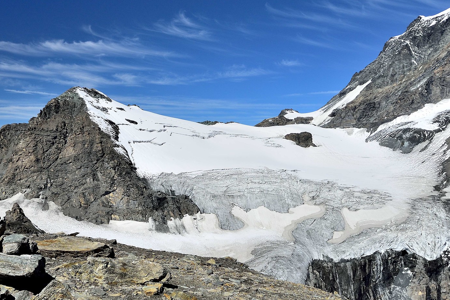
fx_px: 486
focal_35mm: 39
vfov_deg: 34.3
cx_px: 219
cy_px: 127
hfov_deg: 49.7
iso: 220
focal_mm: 15
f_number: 8
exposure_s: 1/500
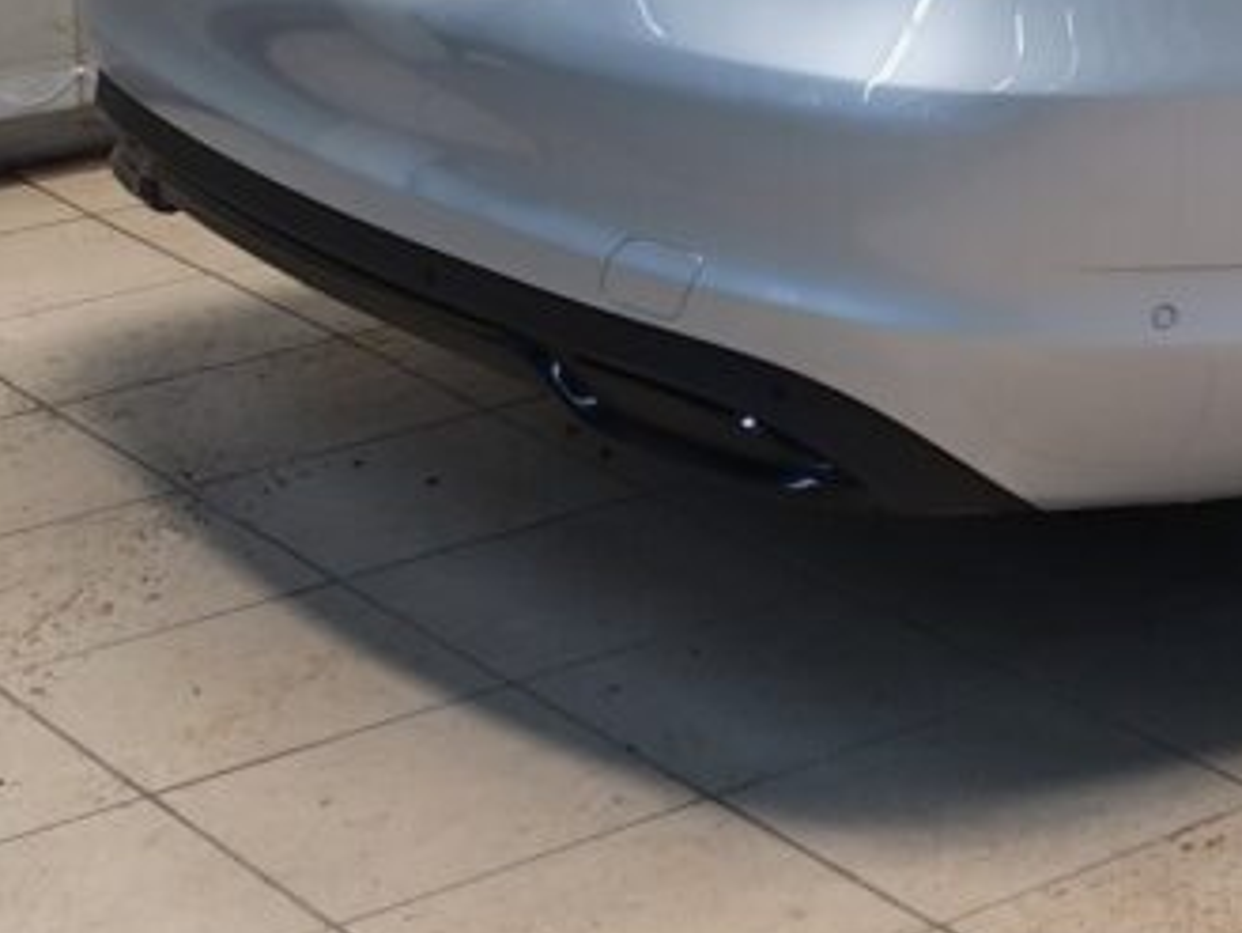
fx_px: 3912
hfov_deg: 16.6
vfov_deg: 13.0
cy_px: -348
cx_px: 1804
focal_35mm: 109
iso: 50
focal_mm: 5.4
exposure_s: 1/50
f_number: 1.6
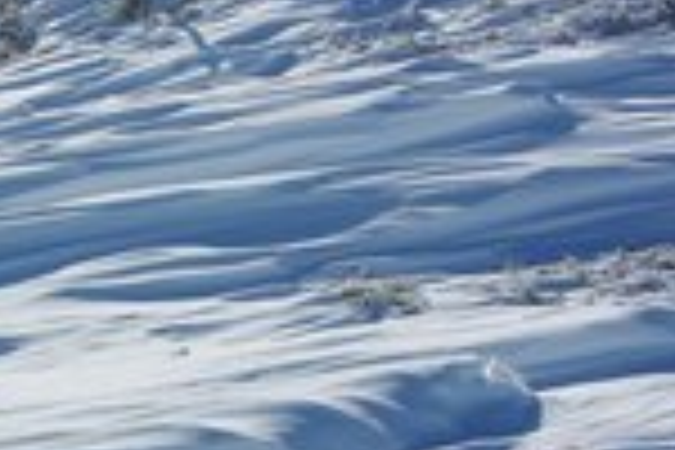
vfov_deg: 12.2
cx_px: -54
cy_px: 369
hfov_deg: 17.7
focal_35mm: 112
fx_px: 2100
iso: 200
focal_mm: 28
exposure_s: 1/800
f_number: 11
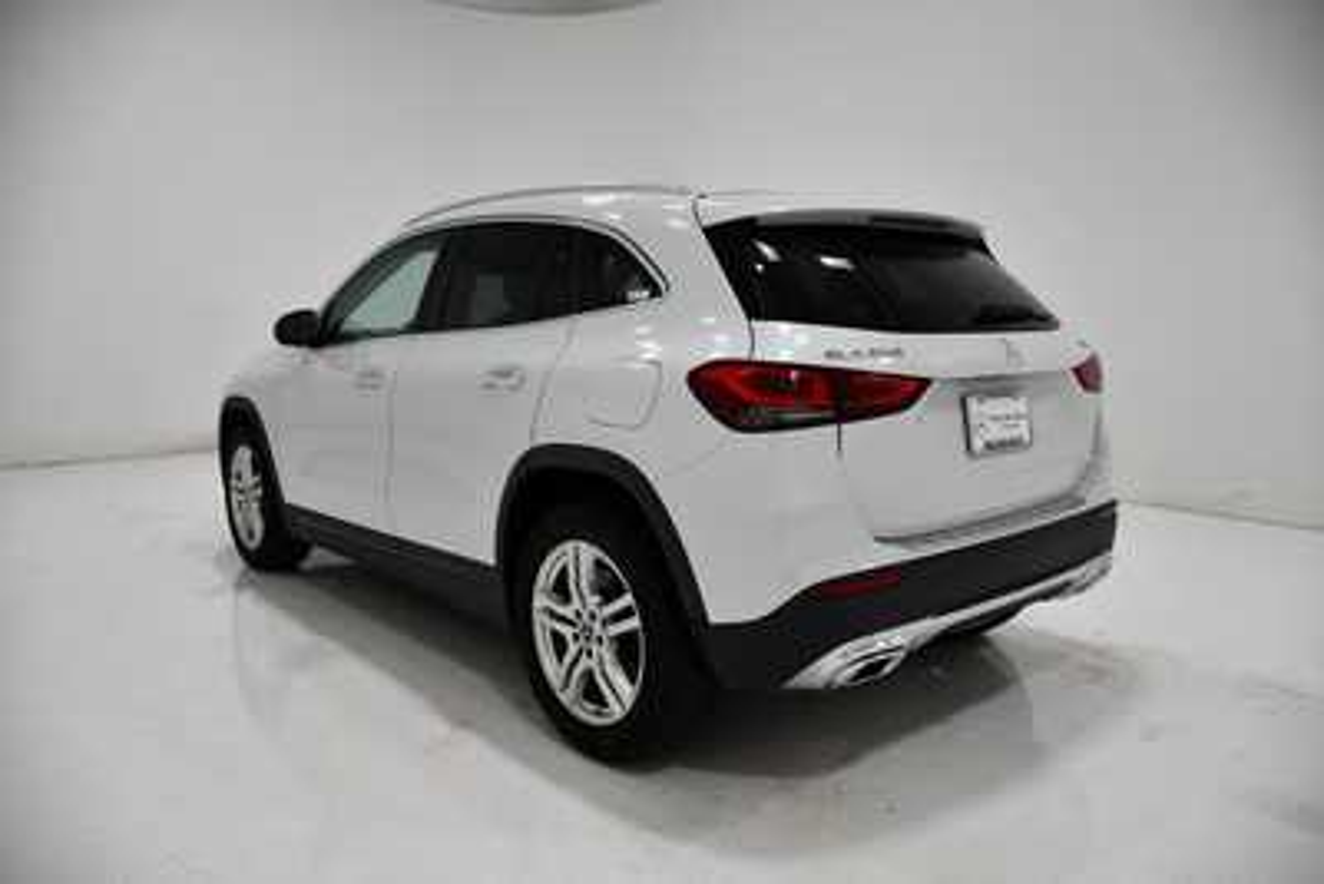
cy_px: 442
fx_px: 993
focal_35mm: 27
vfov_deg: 48.0
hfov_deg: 67.4
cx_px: 662
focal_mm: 18
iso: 640
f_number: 3.5
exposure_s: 1/250
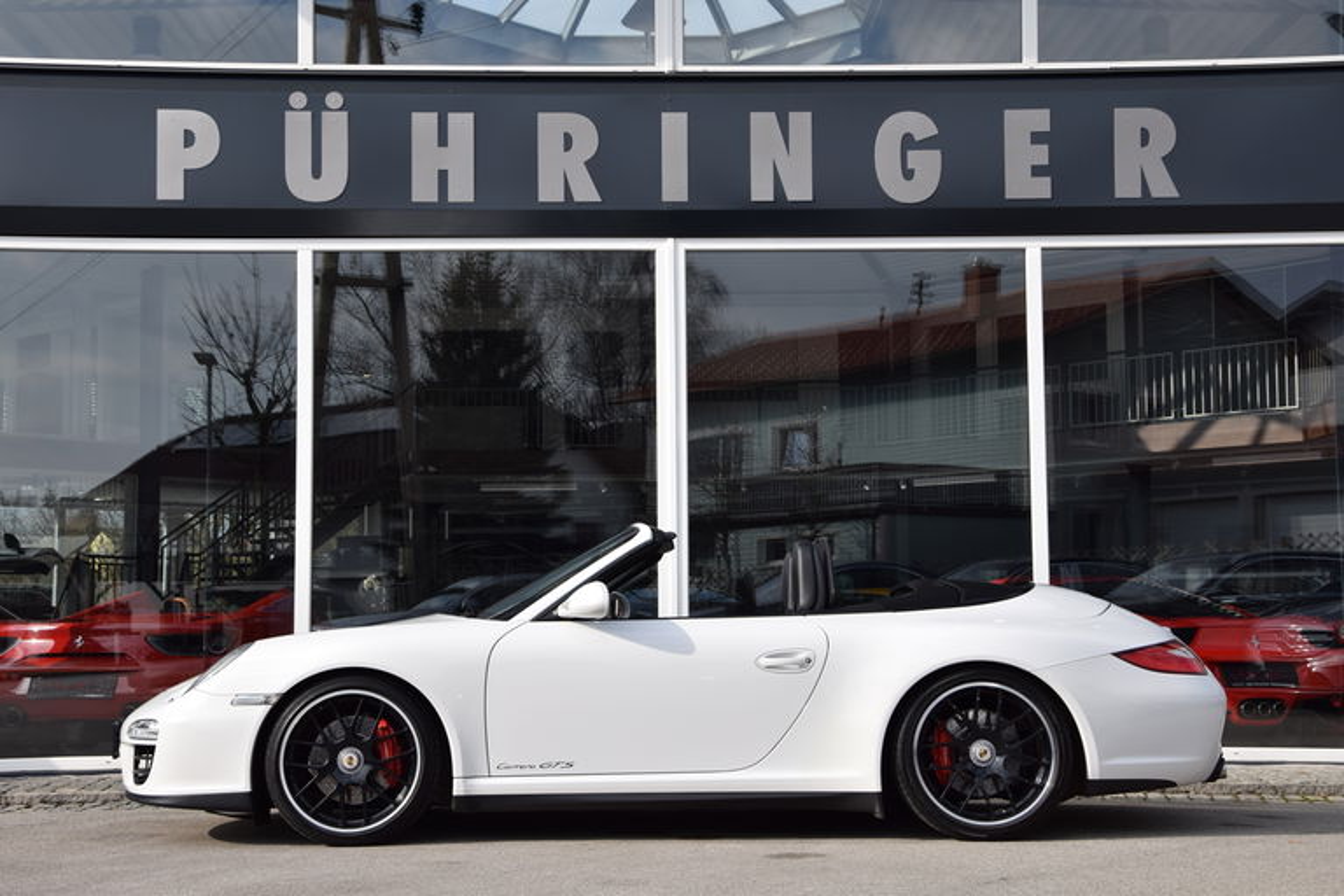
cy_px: 448
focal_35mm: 52
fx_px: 1960
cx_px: 672
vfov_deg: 25.8
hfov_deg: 37.9
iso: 200
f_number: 10
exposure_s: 1/400
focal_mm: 35
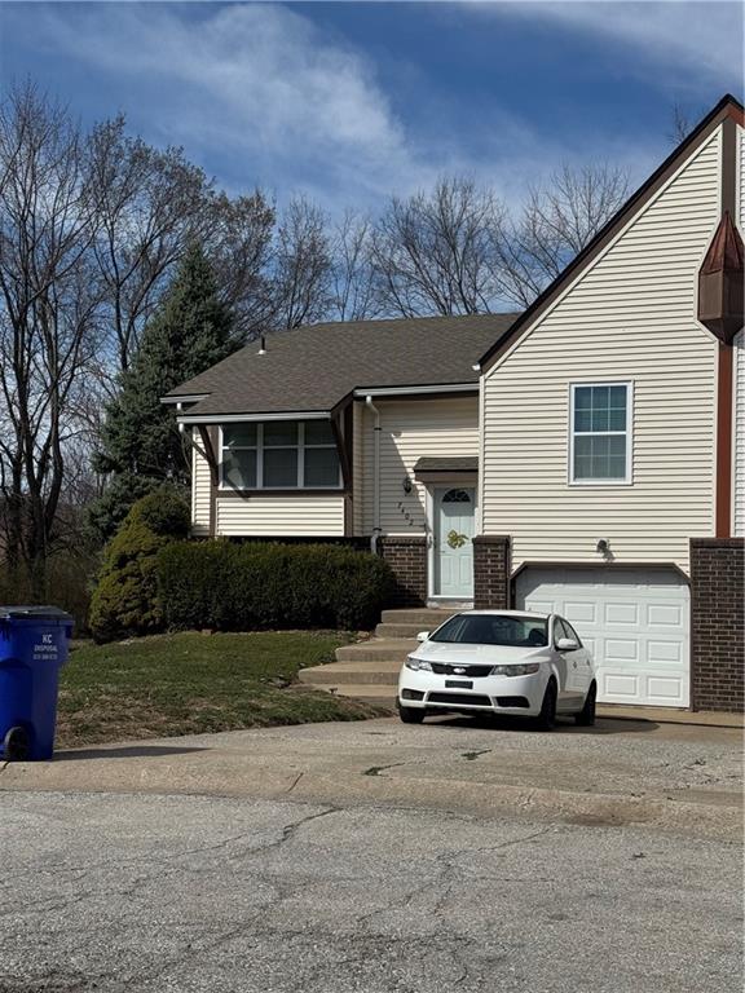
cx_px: 372
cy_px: 496
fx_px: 1377
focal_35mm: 48
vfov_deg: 39.7
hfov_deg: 30.3
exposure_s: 1/10526
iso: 80
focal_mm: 6.76
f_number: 1.78
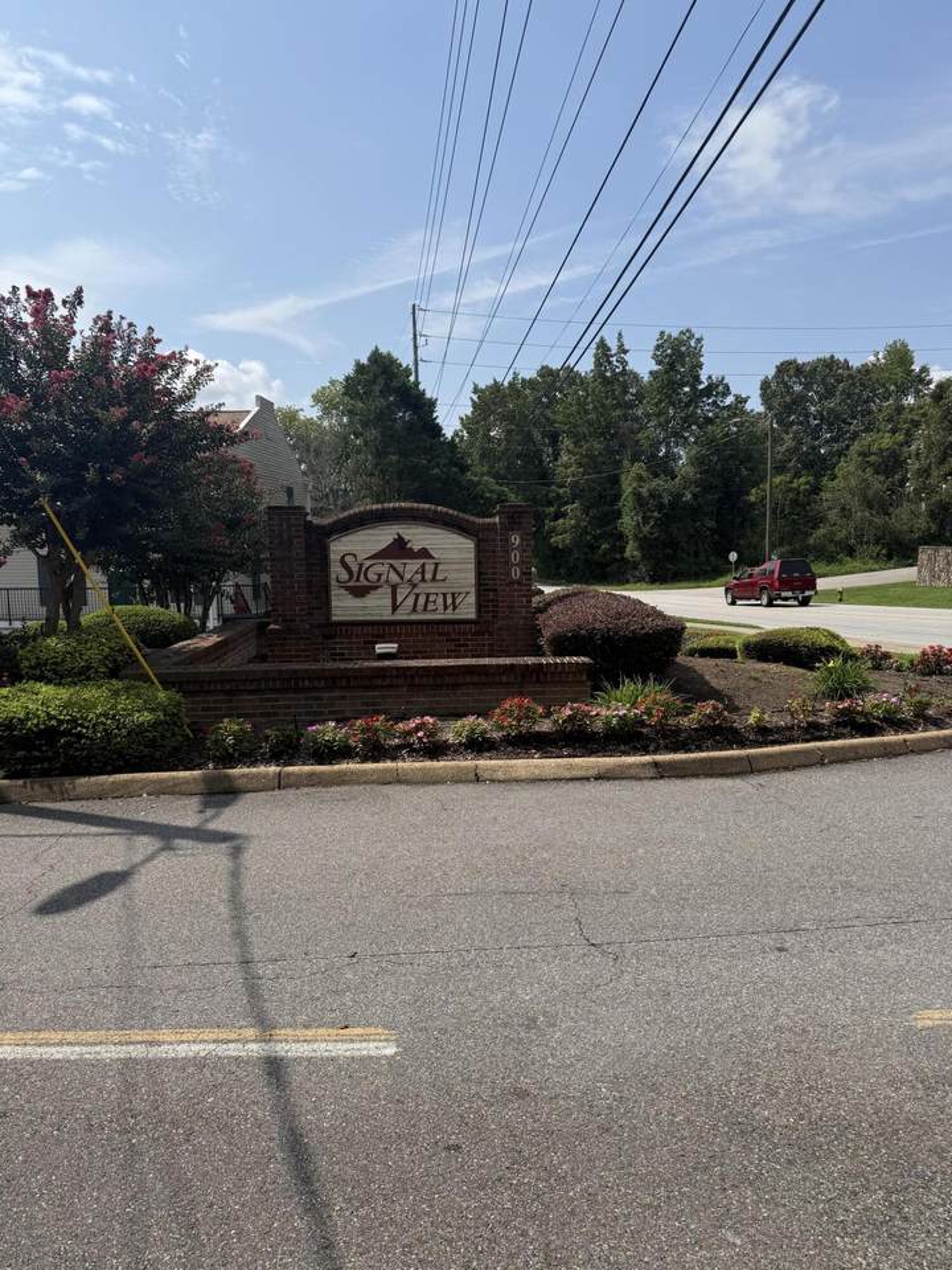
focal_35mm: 24
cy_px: 635
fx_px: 880
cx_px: 476
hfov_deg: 56.8
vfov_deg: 71.6
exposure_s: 1/6711
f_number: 1.78
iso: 80
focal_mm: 6.76
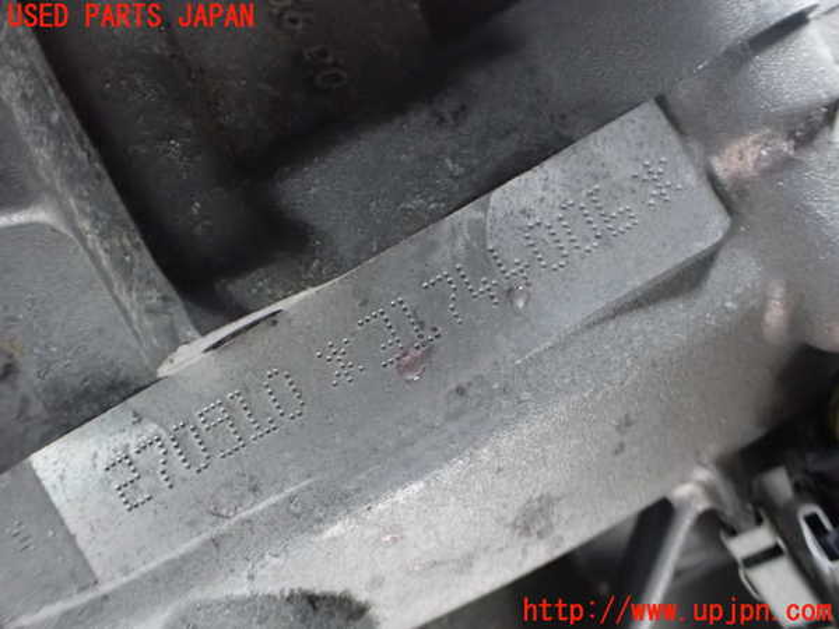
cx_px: 420
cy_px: 314
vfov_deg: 46.8
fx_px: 727
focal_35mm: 30
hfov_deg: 60.0
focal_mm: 5.4
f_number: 2.3
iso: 1600
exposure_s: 1/30
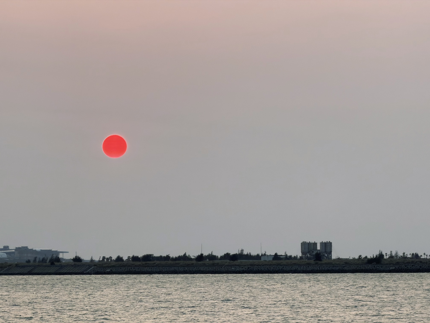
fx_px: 2484
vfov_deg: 7.4
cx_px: 215
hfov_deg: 9.9
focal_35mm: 200
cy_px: 162
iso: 40
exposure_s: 1/156
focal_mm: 16.89
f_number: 2.8
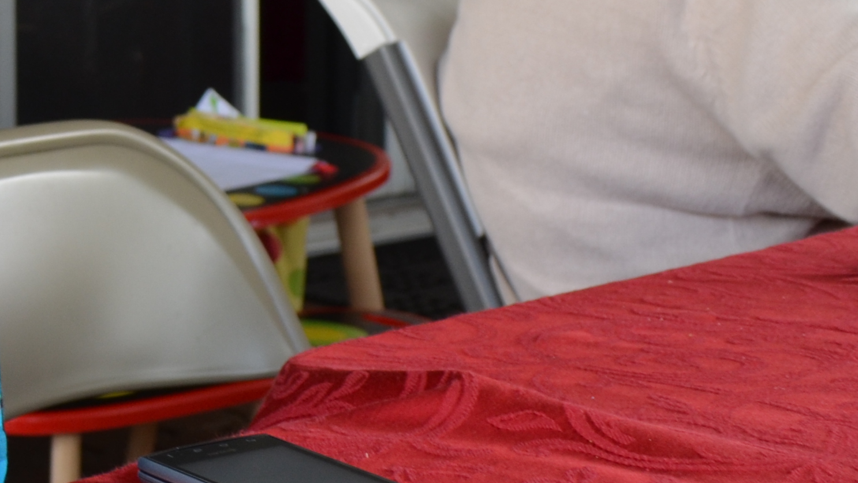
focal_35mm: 104
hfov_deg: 18.5
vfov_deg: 11.4
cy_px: -127
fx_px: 2366
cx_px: -389
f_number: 5.6
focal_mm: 20
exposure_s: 1/125
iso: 280
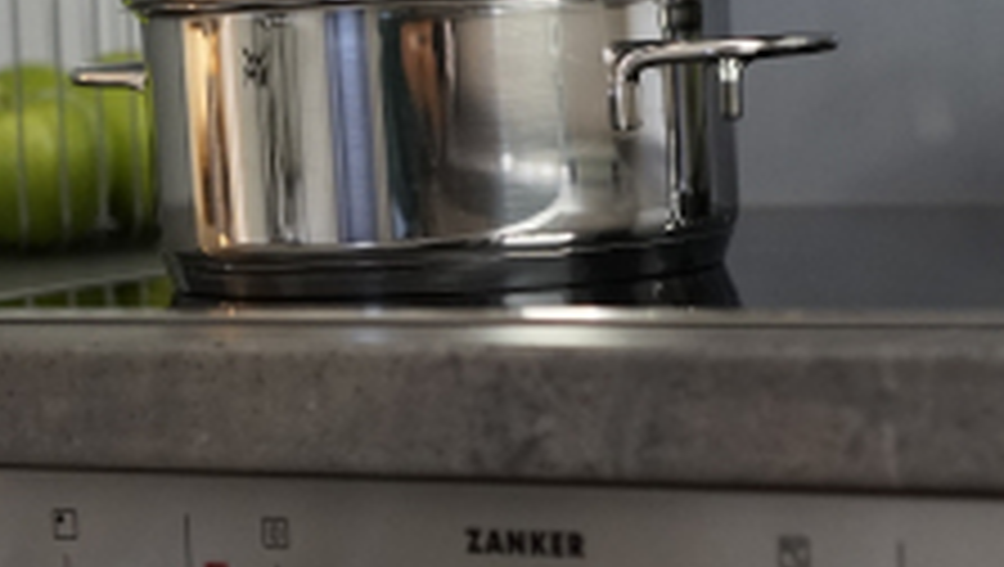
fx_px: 3545
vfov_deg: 9.1
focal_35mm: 133
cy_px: 315
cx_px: 687
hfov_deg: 16.1
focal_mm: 40
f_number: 2.2
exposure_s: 1/160
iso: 1600
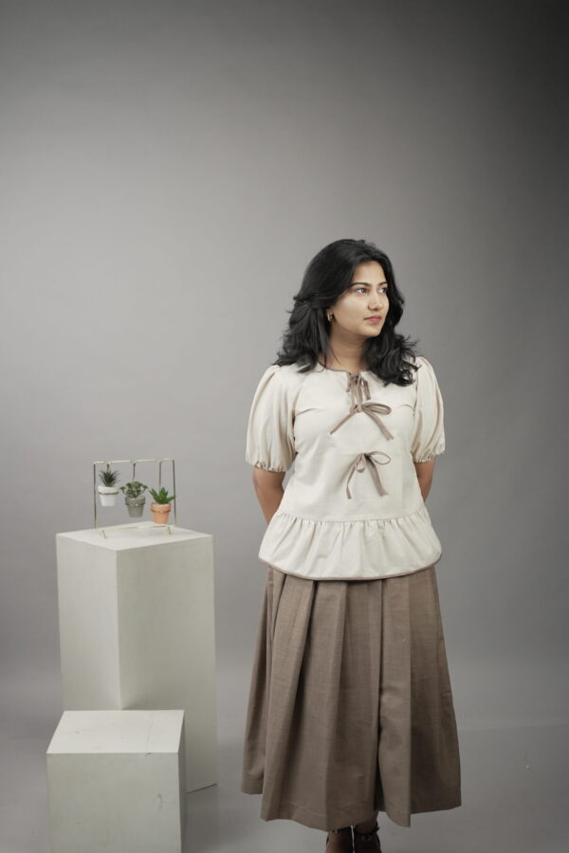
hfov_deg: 26.0
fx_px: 1233
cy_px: 426
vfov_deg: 38.2
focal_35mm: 52
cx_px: 284
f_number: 2
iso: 1000
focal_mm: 35
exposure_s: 1/640
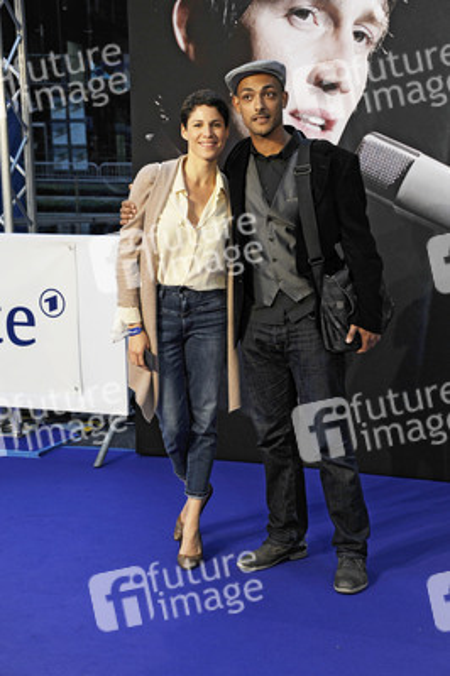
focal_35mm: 68
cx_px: 225
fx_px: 1277
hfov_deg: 20.0
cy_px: 338
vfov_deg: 29.7
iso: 500
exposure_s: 1/160
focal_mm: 68
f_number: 6.3
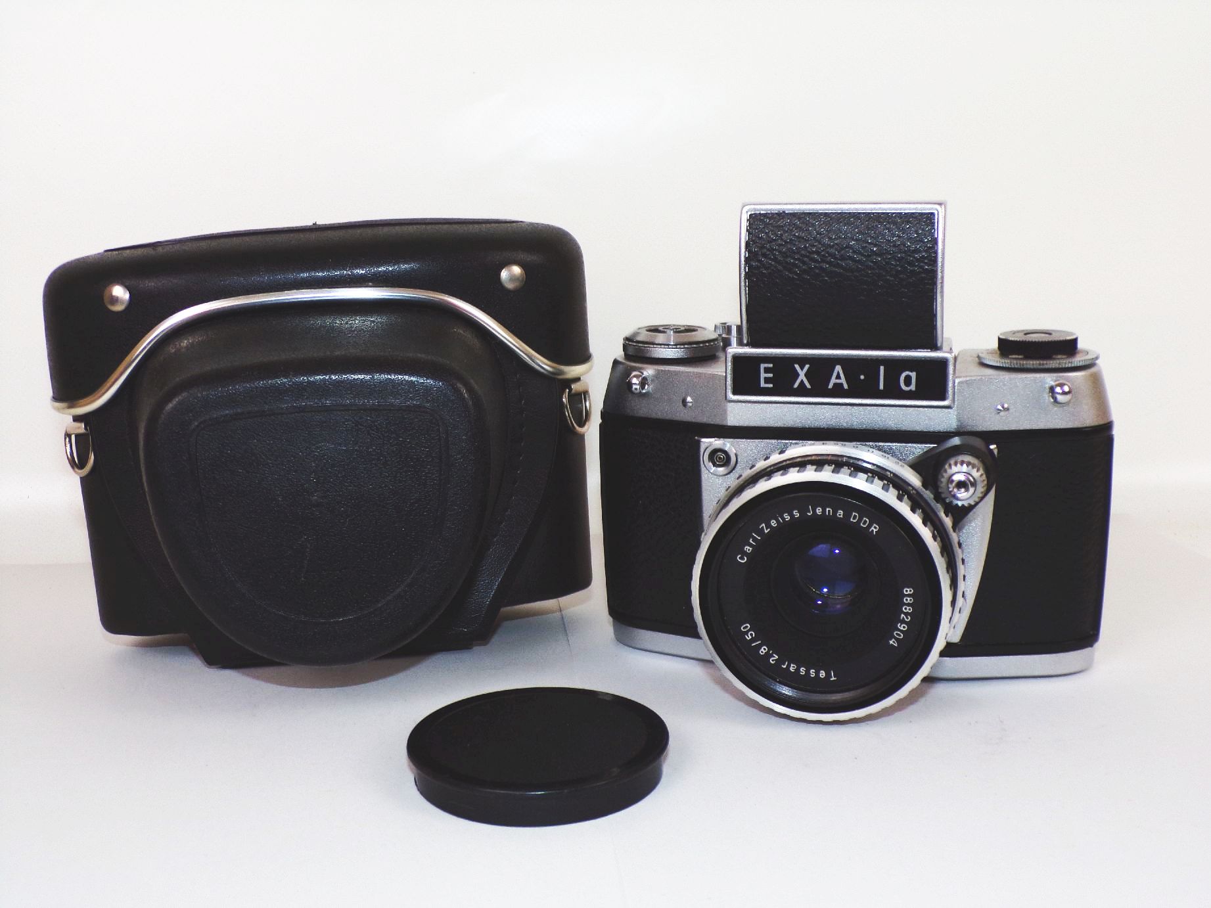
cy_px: 454
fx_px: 1469
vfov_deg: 34.3
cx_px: 606
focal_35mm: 42
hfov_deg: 44.8
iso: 80
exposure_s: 1/34
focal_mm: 7.6
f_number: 3.4
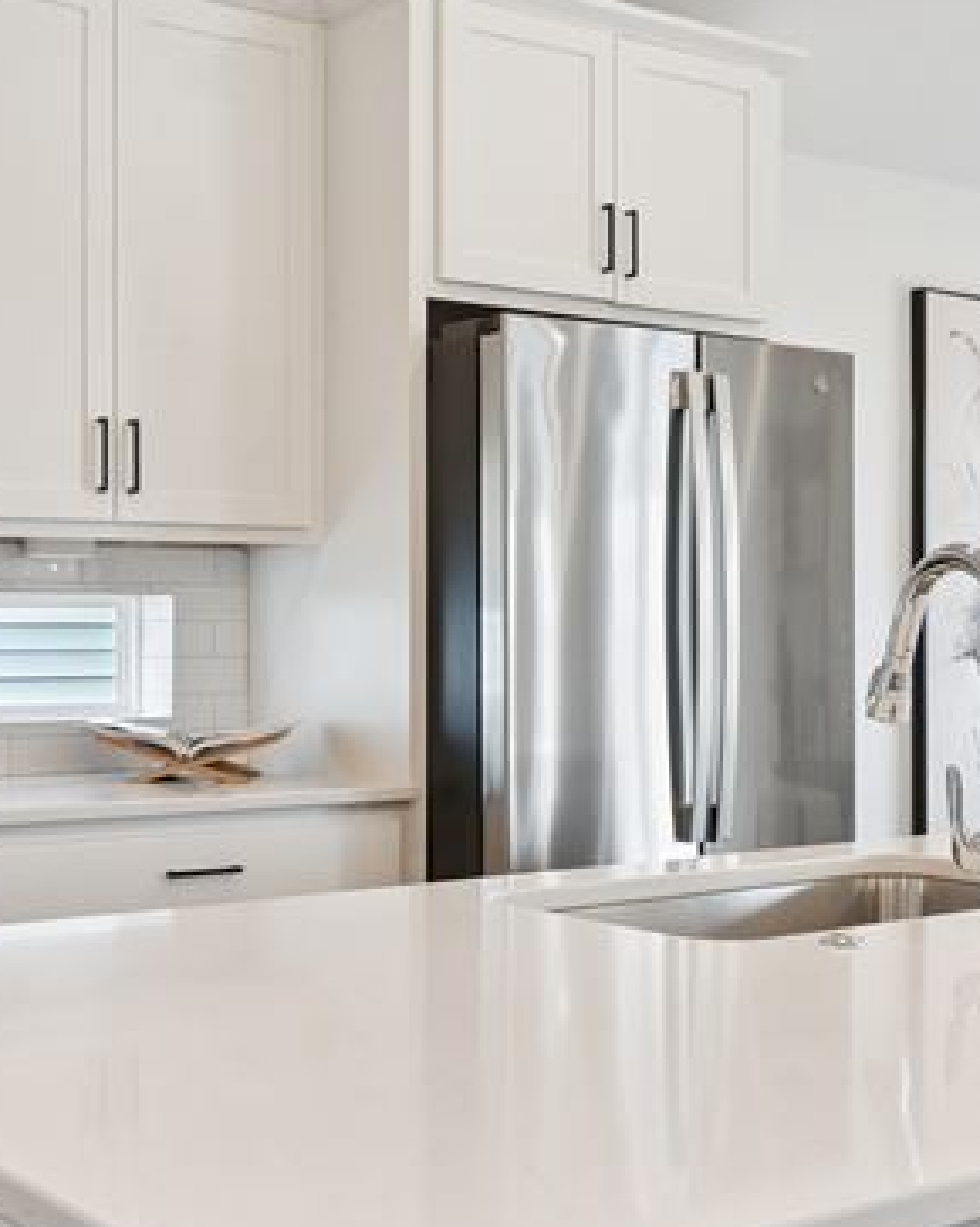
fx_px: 1923
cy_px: 661
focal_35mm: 53
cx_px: 490
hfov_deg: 28.6
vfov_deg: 35.4
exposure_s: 1/50
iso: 400
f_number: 8
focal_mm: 16
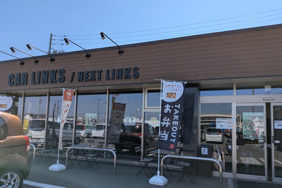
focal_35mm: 26
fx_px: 204
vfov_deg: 49.3
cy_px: 109
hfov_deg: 69.4
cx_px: 139
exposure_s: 1/1712
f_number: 1.7
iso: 27
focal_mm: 4.53
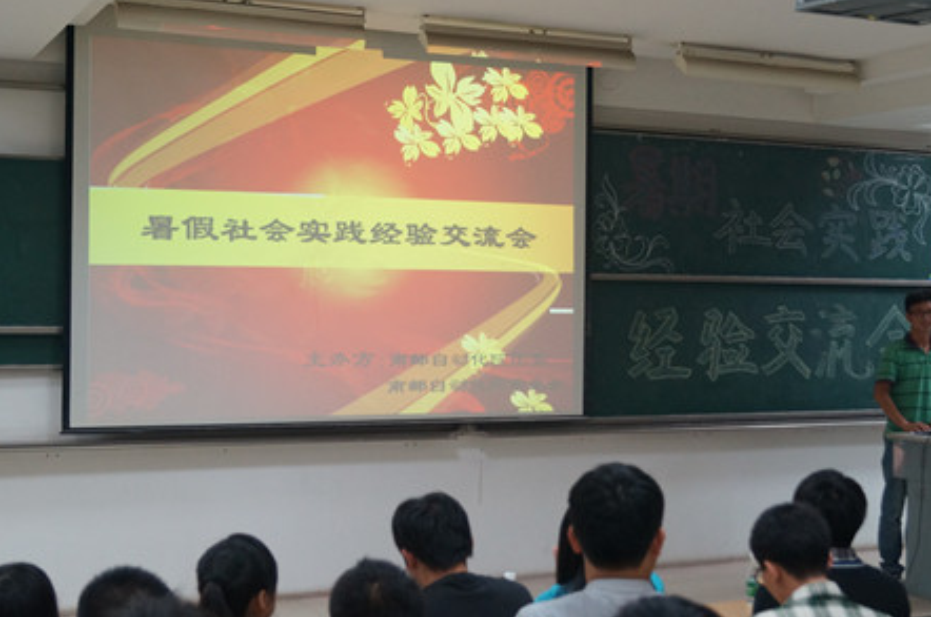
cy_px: 312
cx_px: 628
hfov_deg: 34.8
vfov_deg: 23.7
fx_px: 1471
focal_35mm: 57
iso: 800
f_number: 4.5
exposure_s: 1/60
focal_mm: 28
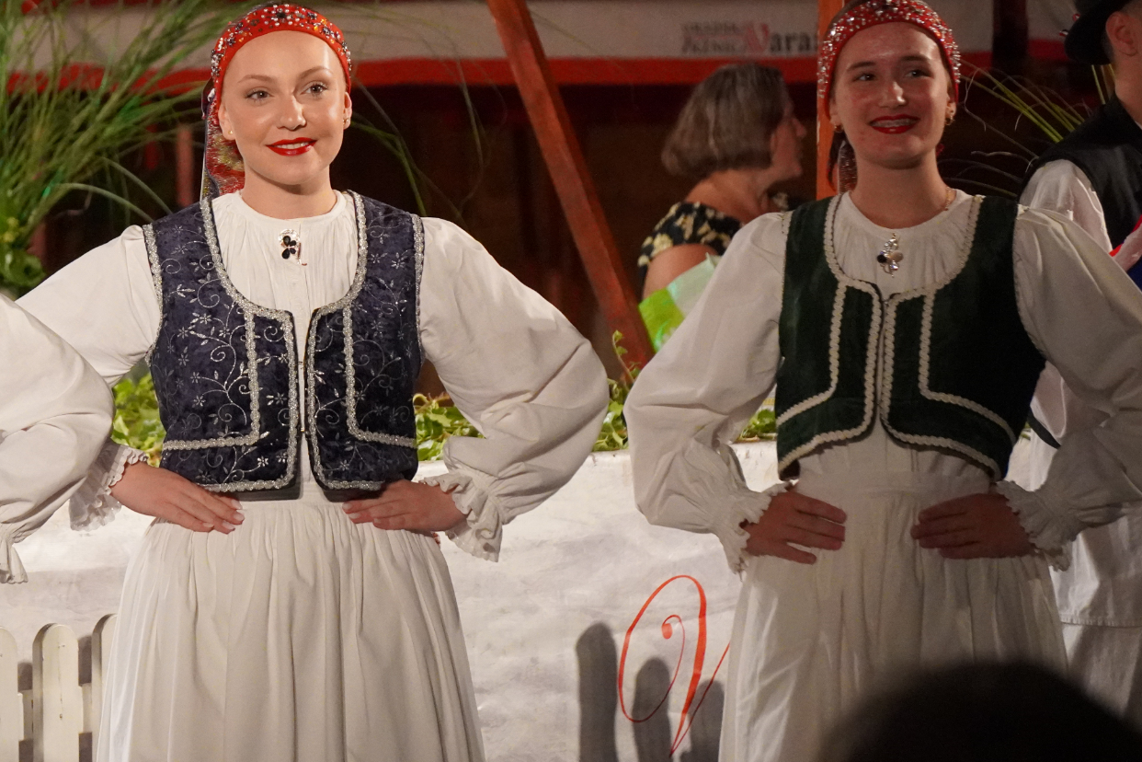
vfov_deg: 4.5
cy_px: 258
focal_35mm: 306
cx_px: 349
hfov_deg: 6.7
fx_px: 9706
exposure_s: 1/200
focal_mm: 132
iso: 6400
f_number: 5.6
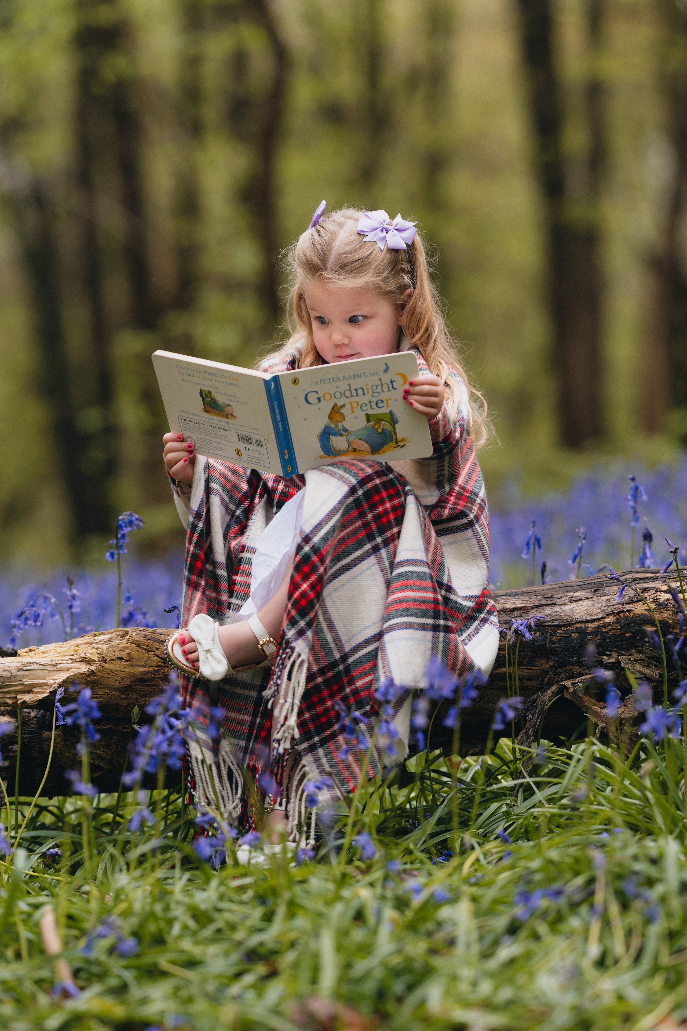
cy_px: 516
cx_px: 344
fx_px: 3864
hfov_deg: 10.2
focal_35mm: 135
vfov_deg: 15.2
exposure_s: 1/125
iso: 100
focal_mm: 135
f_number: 2.5
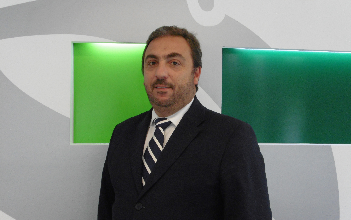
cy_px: 122
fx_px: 450
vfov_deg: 27.4
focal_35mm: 47
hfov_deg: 42.6
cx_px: 175
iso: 320
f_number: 3.7
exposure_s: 1/80
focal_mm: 8
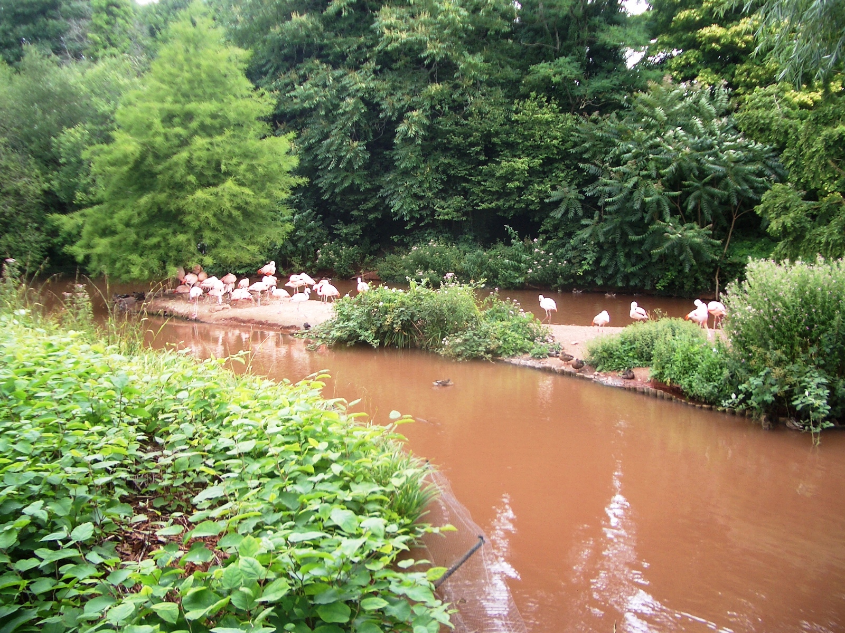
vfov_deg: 40.7
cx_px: 422
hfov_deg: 52.6
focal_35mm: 35
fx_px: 854
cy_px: 316
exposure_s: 1/160
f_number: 2.6
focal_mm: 5.8
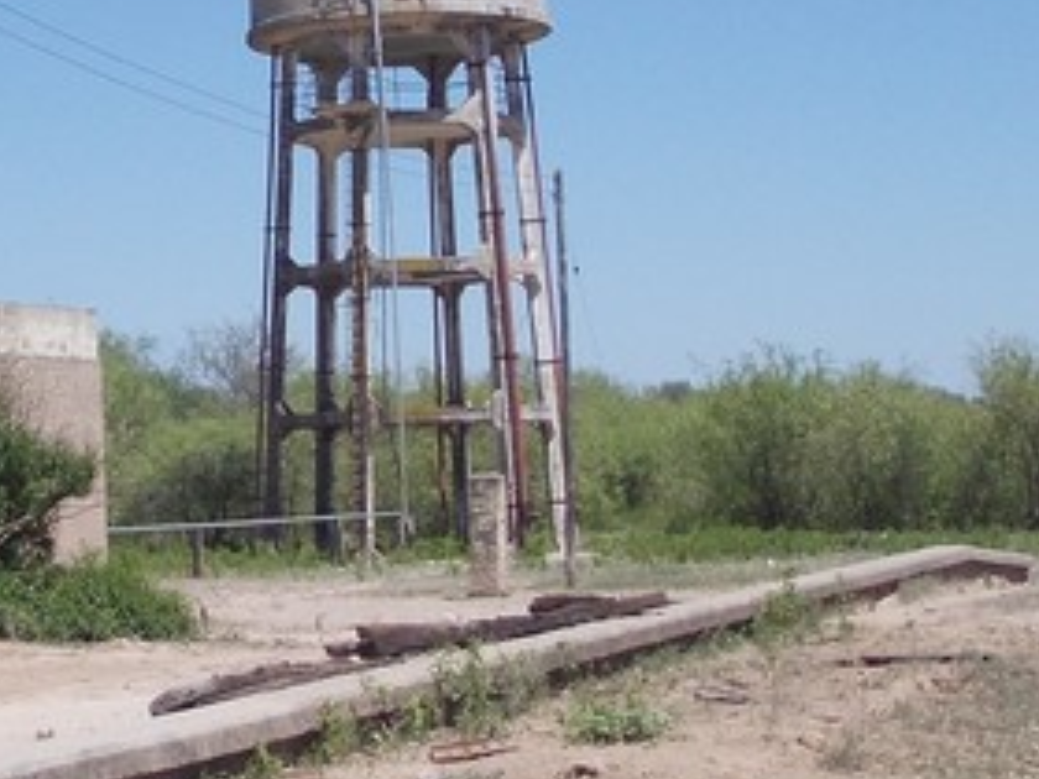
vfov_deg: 14.2
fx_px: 3122
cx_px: 148
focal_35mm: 104
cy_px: 293
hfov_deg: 18.6
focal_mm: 5.3
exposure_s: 1/320
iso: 80
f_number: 6.2
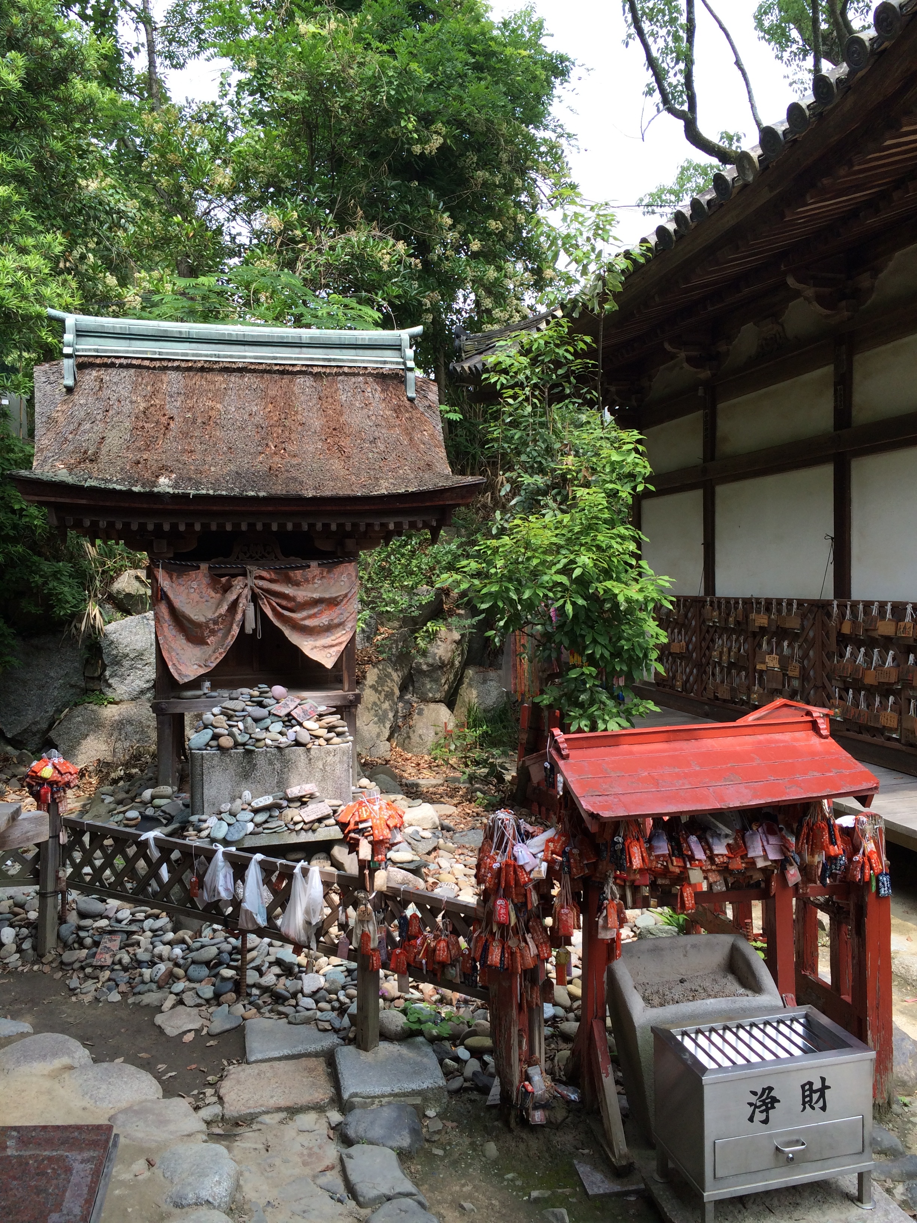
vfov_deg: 60.0
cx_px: 458
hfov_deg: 46.8
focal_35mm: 30
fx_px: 1060
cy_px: 612
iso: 32
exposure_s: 1/513
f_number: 2.2
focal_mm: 4.12
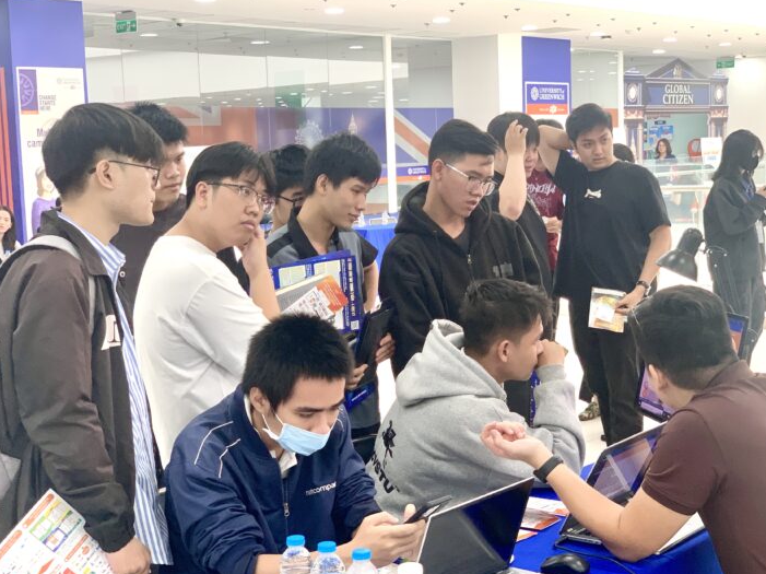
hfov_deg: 33.8
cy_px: 292
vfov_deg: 25.6
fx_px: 1261
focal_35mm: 57
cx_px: 398
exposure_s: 1/87
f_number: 2.4
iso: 125
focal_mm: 6
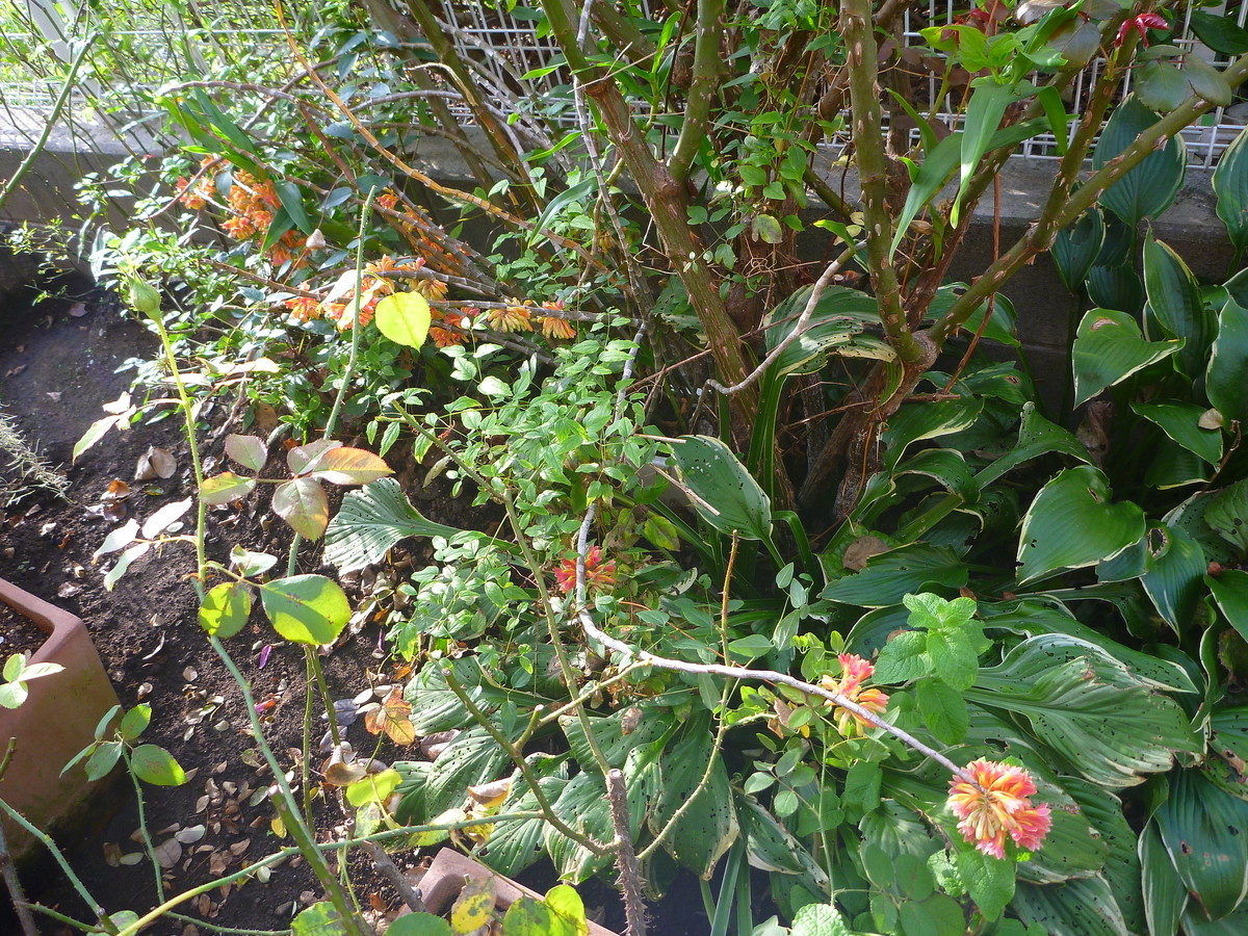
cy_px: 468
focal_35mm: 28
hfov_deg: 63.4
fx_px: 1009
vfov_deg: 49.7
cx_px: 624
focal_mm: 4.9
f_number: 3.3
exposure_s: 1/40
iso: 80
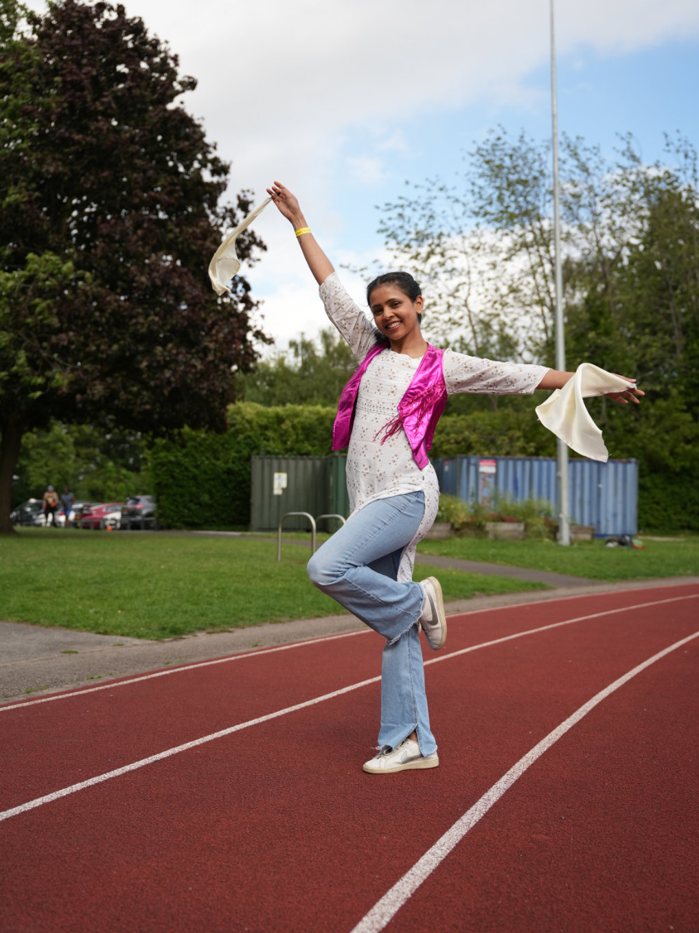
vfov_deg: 48.6
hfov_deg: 37.4
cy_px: 459
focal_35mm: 38
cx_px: 350
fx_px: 1032
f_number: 2.8
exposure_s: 1/2000
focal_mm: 35.3
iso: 250
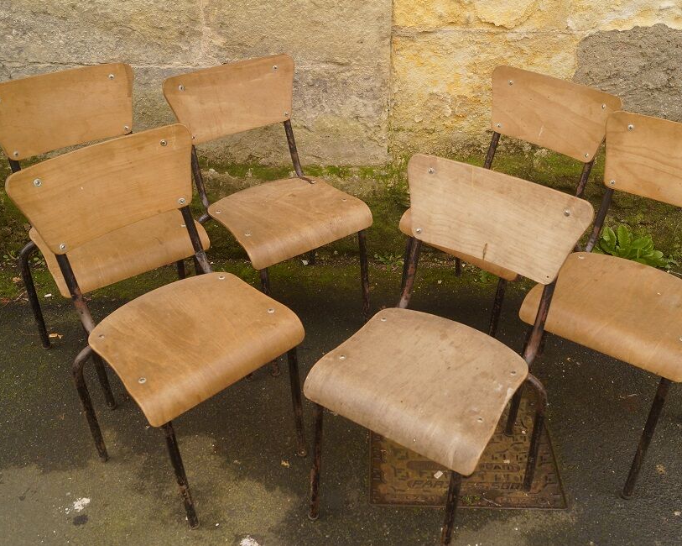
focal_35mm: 34
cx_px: 383
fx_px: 686
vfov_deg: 43.3
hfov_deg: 52.7
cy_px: 273
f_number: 5.6
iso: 125
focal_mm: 20
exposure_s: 1/60
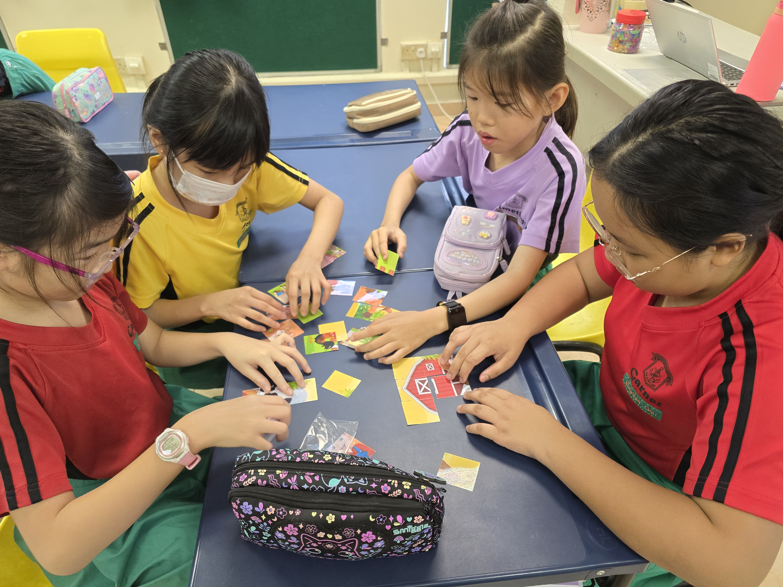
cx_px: 392
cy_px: 294
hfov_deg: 73.9
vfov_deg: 58.9
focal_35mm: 23
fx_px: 520
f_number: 1.7
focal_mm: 6.3
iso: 320
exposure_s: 1/100
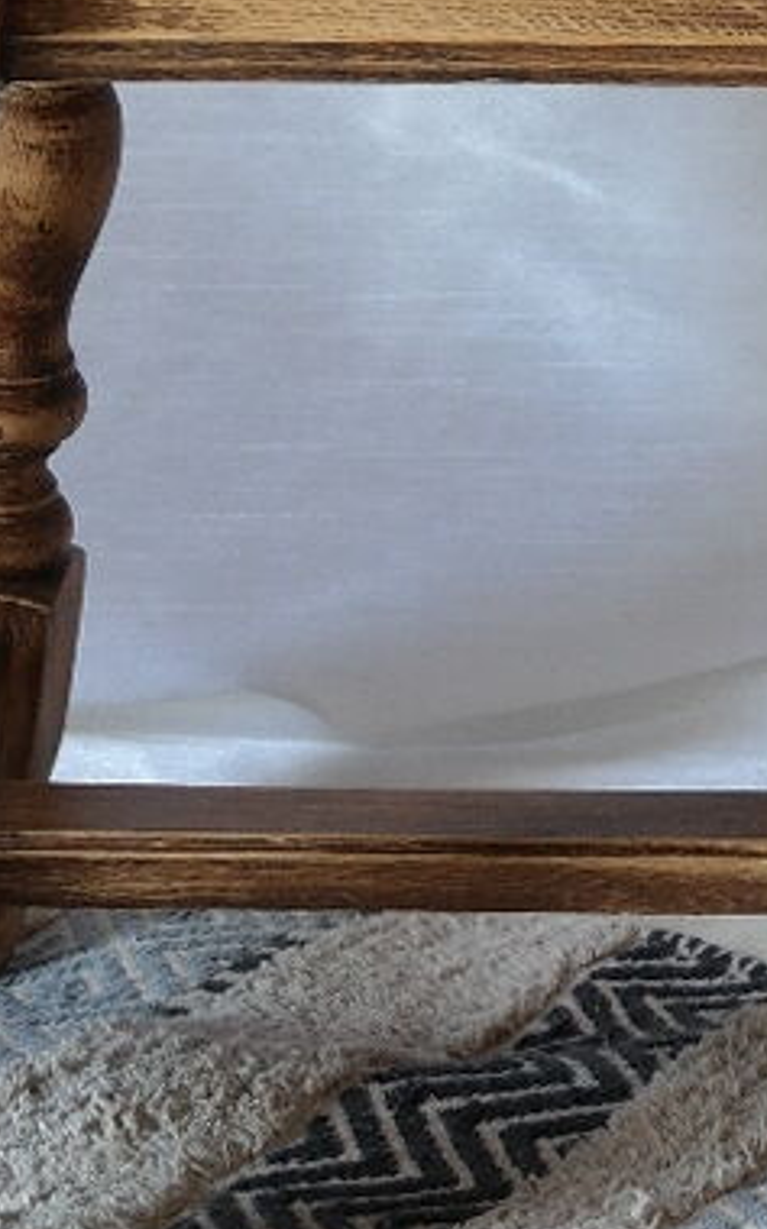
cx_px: 1120
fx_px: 5594
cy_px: -129
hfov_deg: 7.7
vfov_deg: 12.3
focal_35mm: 167
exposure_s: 1/30
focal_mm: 24
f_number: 5.6
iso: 200
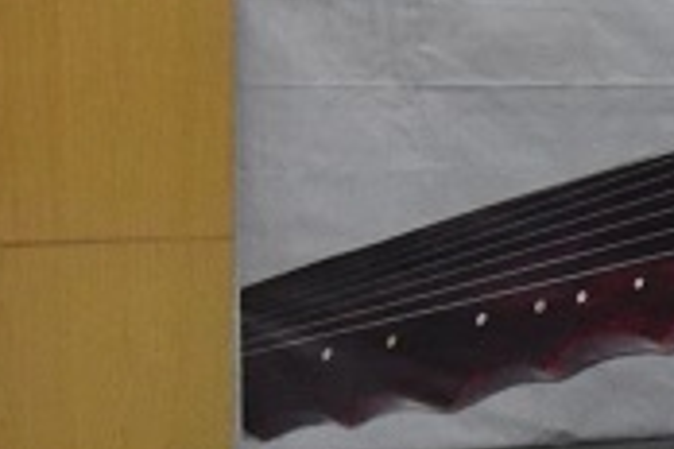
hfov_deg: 10.5
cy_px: 52
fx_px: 3276
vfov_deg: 7.8
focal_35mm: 175
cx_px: 1460
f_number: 4
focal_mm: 38
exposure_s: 1/100
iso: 6400
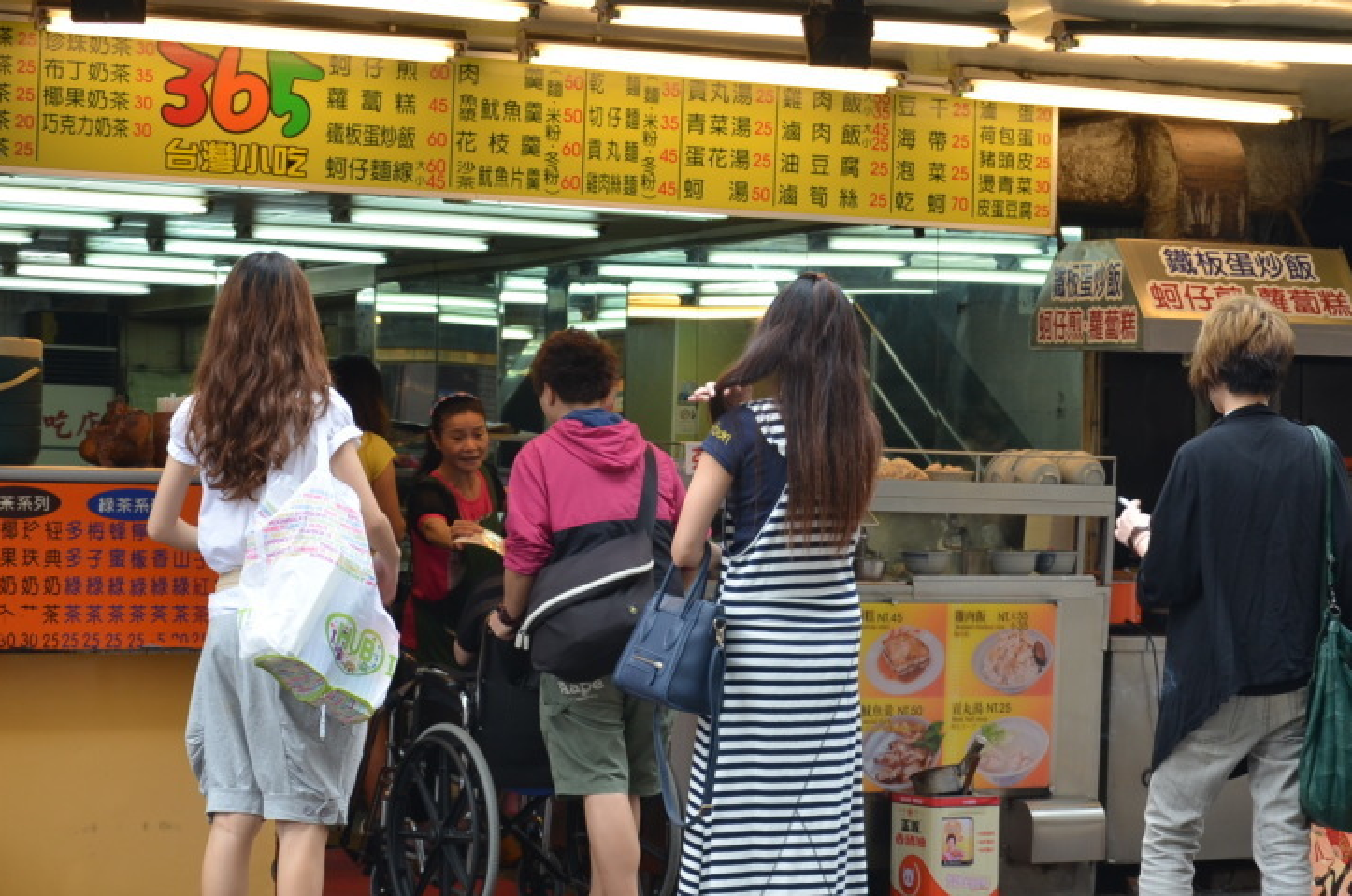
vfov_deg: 16.0
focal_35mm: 85
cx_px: 712
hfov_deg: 24.0
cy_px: 501
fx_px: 3186
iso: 250
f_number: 5.6
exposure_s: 1/125
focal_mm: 40
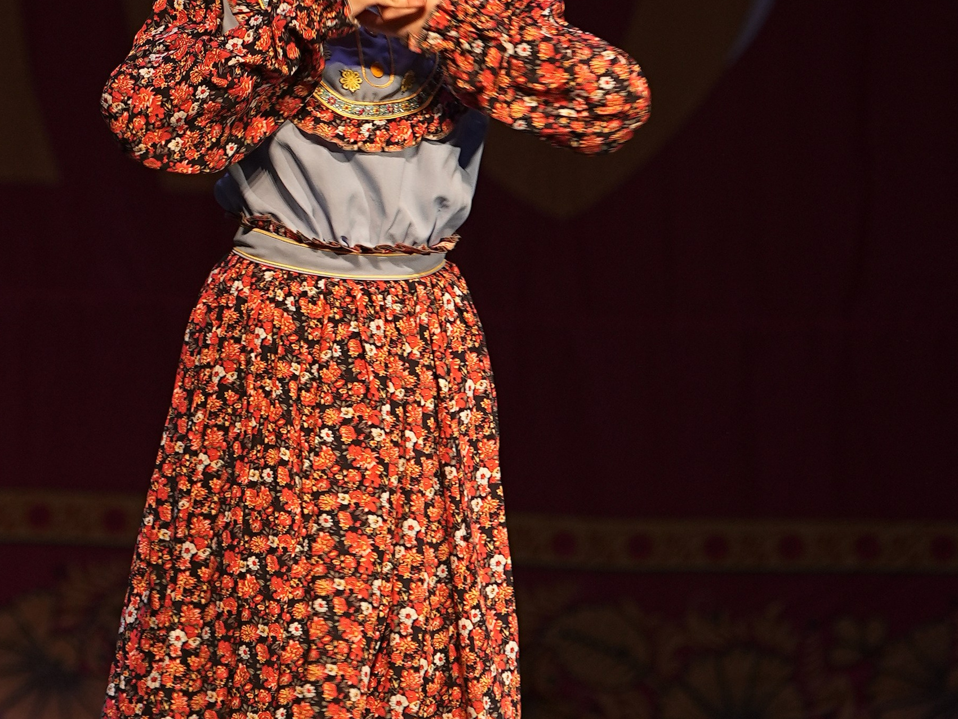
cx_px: 242
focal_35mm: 521
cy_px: 238
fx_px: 14420
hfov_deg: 3.8
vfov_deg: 2.9
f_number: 2.8
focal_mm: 160
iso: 500
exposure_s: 1/400
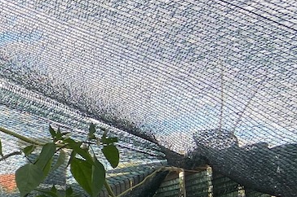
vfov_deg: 11.4
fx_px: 981
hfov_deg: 13.9
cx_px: -340
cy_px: 209
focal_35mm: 119
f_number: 1.8
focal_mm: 4.25
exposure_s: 1/376
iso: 32
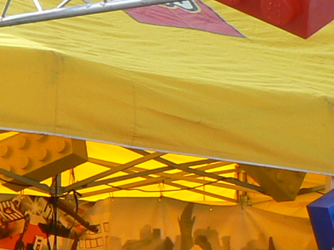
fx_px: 1707
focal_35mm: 177
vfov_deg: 8.2
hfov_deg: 11.0
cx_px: -56
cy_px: 373
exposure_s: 1/320
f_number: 5.6
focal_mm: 6
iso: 80
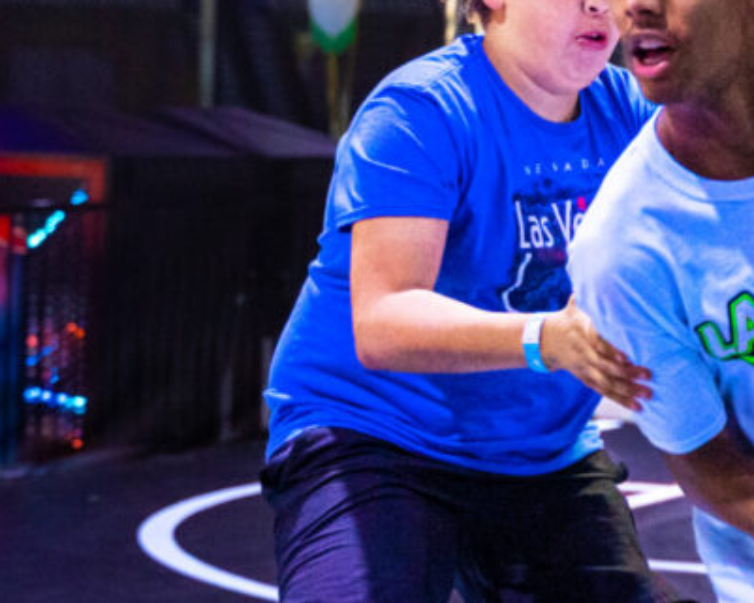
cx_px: 1027
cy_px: 149
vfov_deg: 10.3
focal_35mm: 150
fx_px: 3348
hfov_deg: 12.4
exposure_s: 1/500
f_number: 2.8
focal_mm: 50
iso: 6400
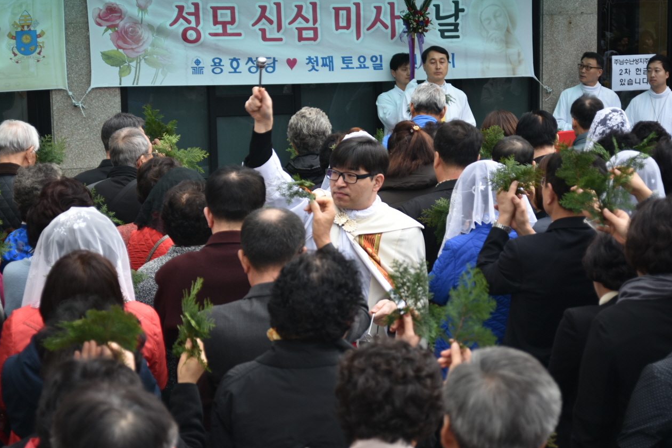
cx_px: 333
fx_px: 1419
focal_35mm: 76
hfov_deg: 26.7
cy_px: 225
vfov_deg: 17.9
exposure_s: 1/180
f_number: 5.6
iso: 100
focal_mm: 75
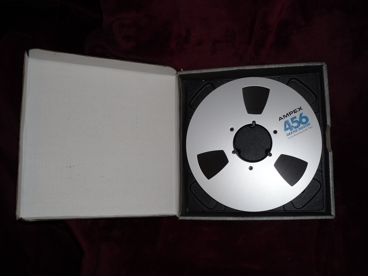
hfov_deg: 54.0
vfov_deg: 41.8
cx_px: 184
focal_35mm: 34
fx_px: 361
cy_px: 138
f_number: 2.8
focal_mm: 6
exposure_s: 1/45
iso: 80
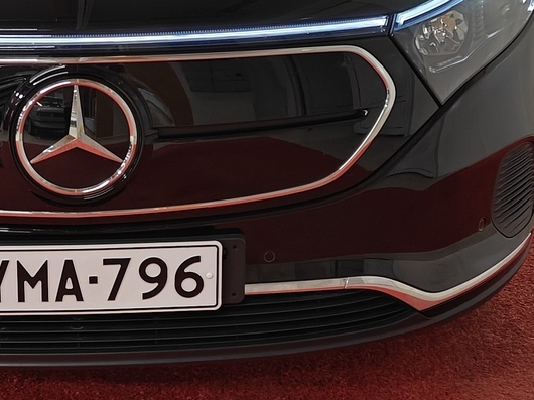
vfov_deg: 16.7
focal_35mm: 87
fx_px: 1341
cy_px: 33
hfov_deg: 22.0
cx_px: 62
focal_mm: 5.59
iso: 64
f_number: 1.8
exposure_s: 1/57
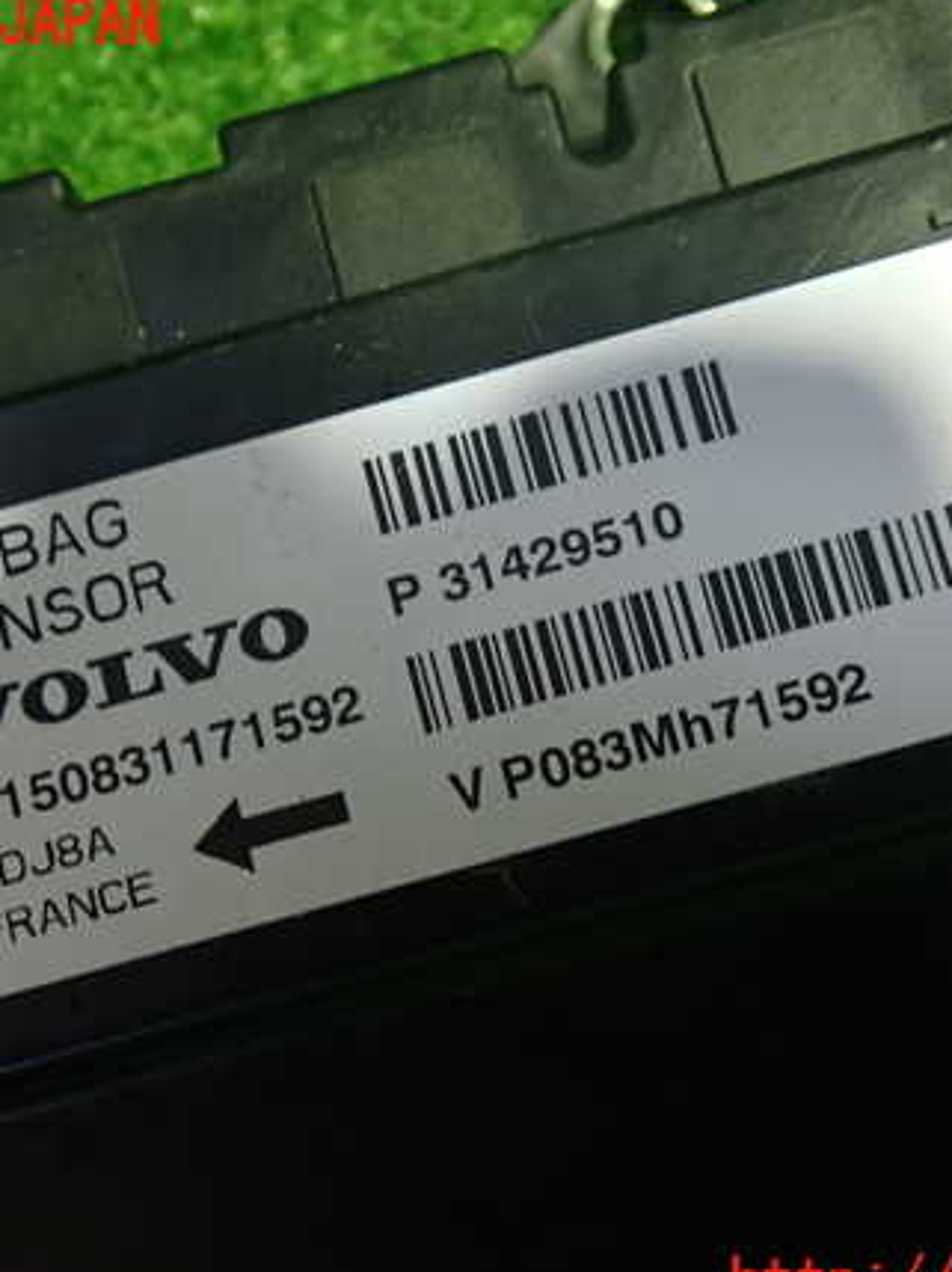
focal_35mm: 42
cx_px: 510
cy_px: 655
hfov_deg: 34.3
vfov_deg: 44.8
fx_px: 1542
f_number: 2.3
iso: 200
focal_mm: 5.4
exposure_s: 1/30
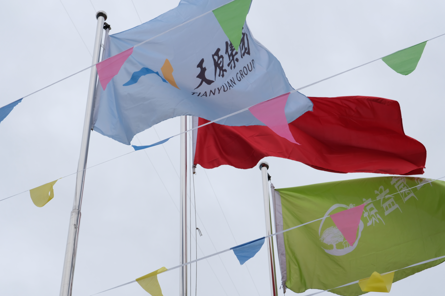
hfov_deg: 26.7
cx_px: 222
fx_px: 939
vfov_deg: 17.9
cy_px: 148
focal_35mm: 76
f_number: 13
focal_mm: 50.5
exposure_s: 1/400
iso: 400
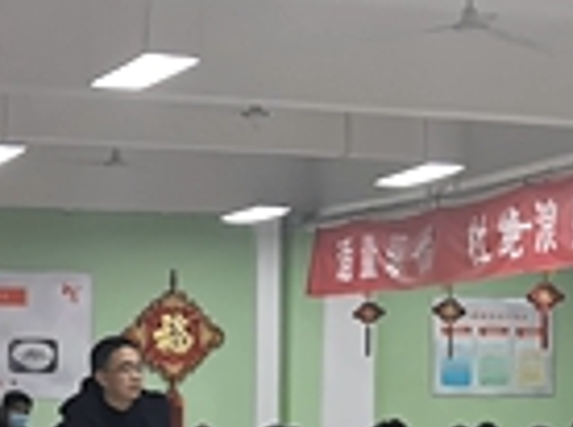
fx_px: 2264
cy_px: 284
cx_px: 552
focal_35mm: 137
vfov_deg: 10.8
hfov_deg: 14.2
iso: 250
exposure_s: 1/60
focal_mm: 5.56
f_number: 1.6
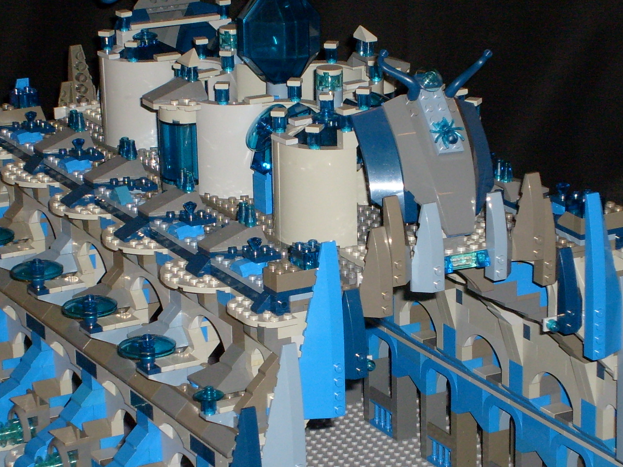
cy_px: 283
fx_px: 2556
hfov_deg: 13.9
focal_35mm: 142
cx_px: 320
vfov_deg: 10.4
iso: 100
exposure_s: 1/90
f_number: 4.2
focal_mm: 13.7
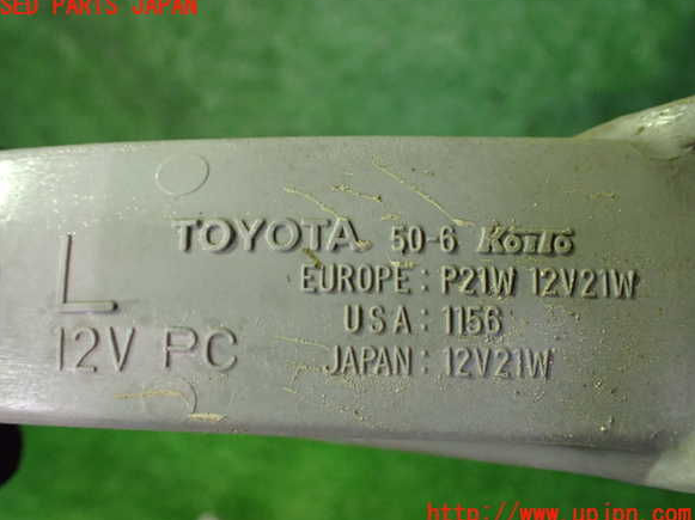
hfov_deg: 58.4
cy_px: 261
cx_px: 339
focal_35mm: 31
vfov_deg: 45.4
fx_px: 622
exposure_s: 1/30
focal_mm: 5.4
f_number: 2.3
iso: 1000
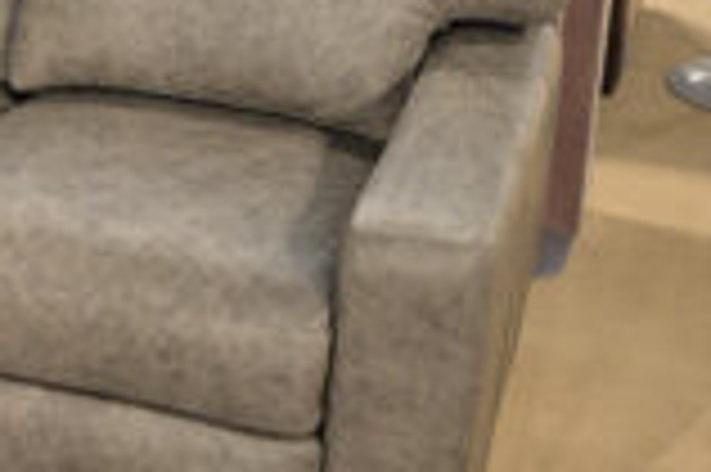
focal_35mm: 91
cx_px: -151
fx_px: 1795
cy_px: 103
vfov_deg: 14.9
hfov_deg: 20.8
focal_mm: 32
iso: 3200
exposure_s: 1/100
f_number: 5
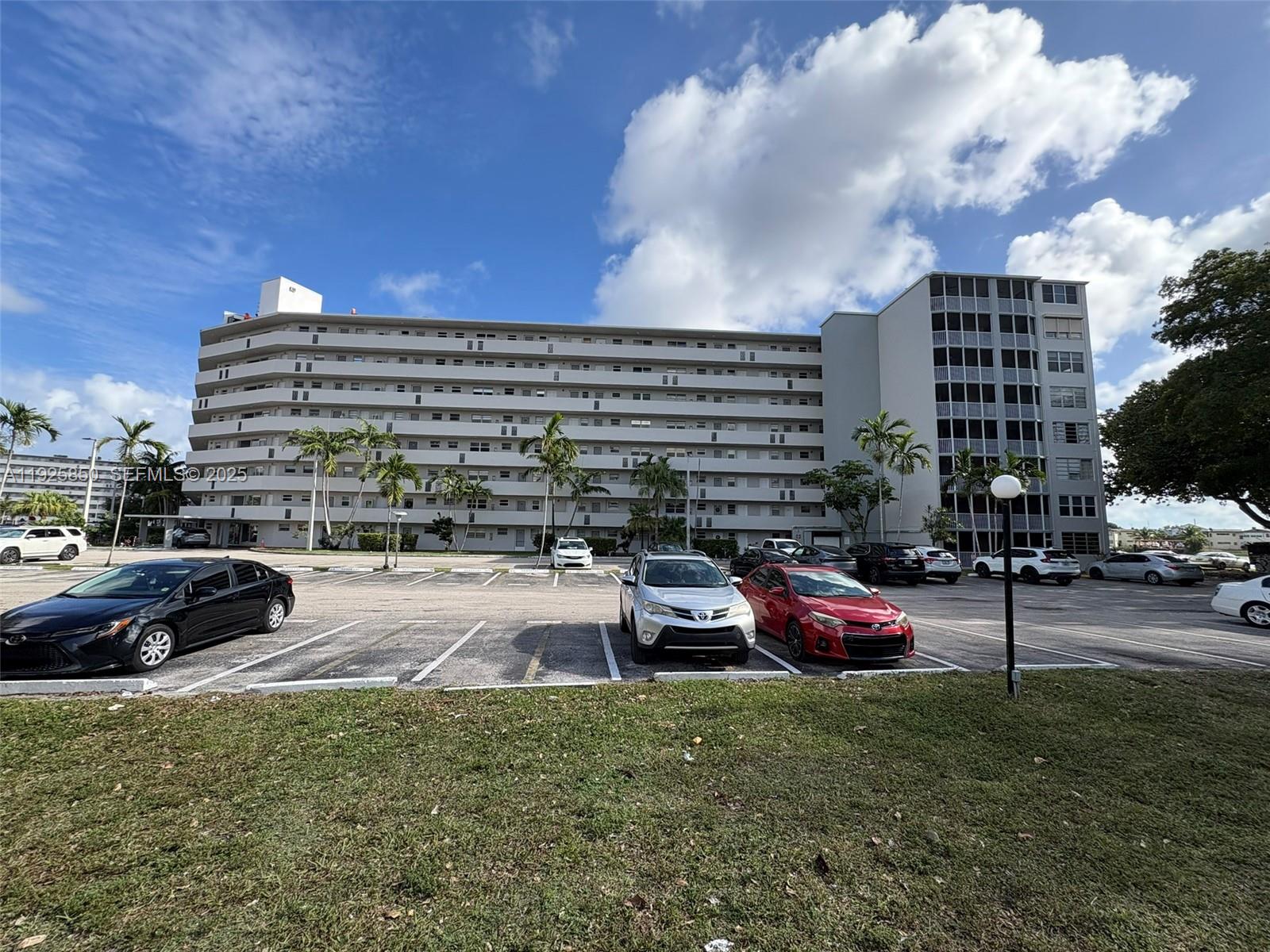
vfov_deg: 85.7
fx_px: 514
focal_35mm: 14
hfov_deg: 102.1
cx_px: 635
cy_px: 476
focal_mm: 2.22
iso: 50
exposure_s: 1/1299
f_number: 2.2
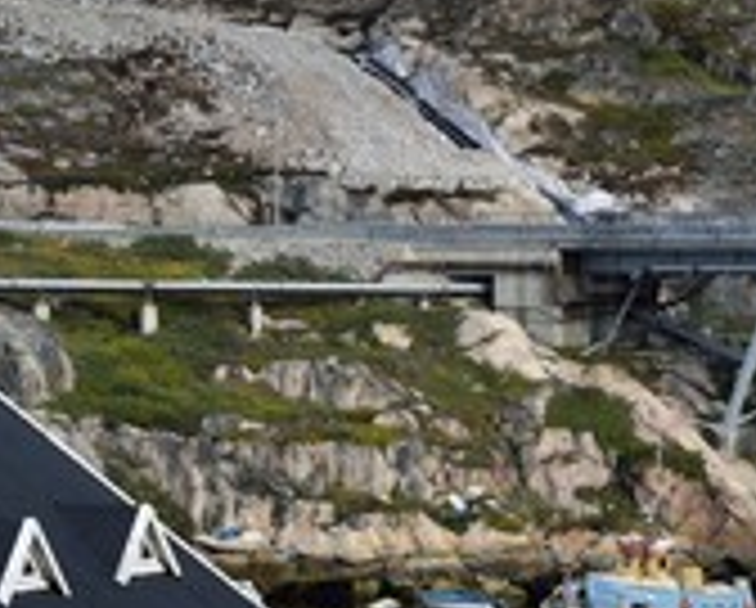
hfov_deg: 6.1
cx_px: 680
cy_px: 581
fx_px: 7083
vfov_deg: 4.9
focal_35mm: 316
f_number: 9
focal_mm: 135
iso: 200
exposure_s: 1/320
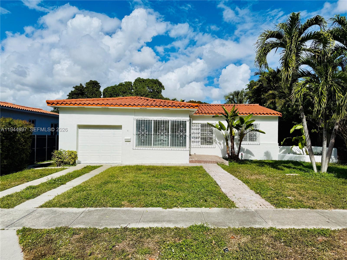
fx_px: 241
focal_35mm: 24
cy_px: 130
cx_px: 174
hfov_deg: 71.6
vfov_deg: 56.8
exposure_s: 1/14286
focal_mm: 6.76
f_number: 1.78
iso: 80
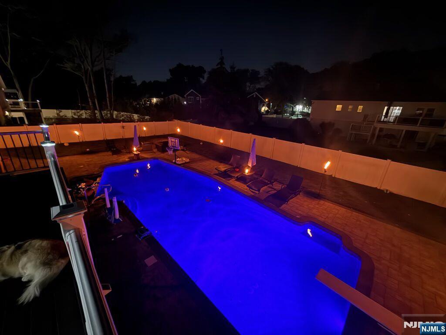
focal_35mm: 14
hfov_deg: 102.1
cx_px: 223
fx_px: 180
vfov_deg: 85.7
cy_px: 168
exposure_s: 1/4
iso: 1250
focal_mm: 2.22
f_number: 2.2
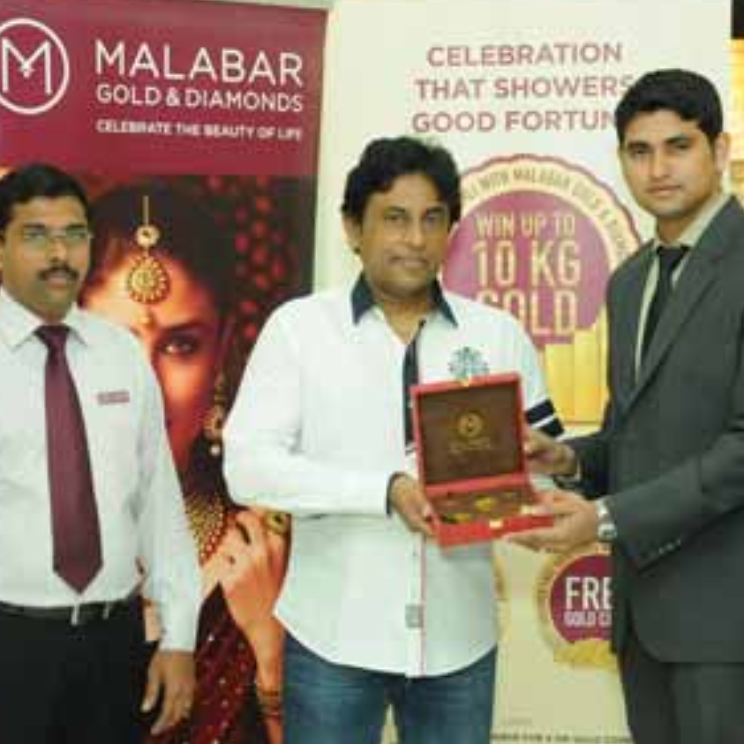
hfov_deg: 20.6
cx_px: 389
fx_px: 2043
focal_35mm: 84
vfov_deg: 20.6
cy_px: 388
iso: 1250
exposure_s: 1/250
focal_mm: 32
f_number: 6.3
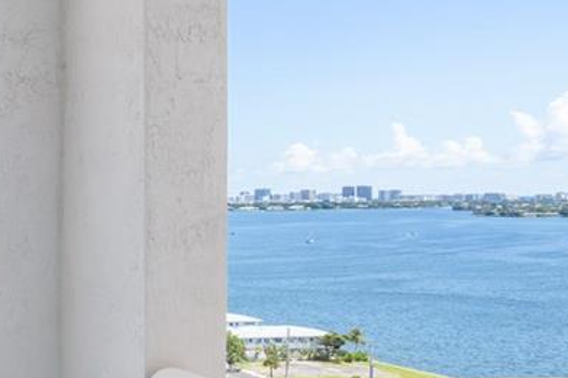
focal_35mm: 49
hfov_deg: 27.3
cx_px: -294
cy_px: 226
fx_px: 773
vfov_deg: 27.4
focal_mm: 12
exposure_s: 1/640
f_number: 8
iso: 320
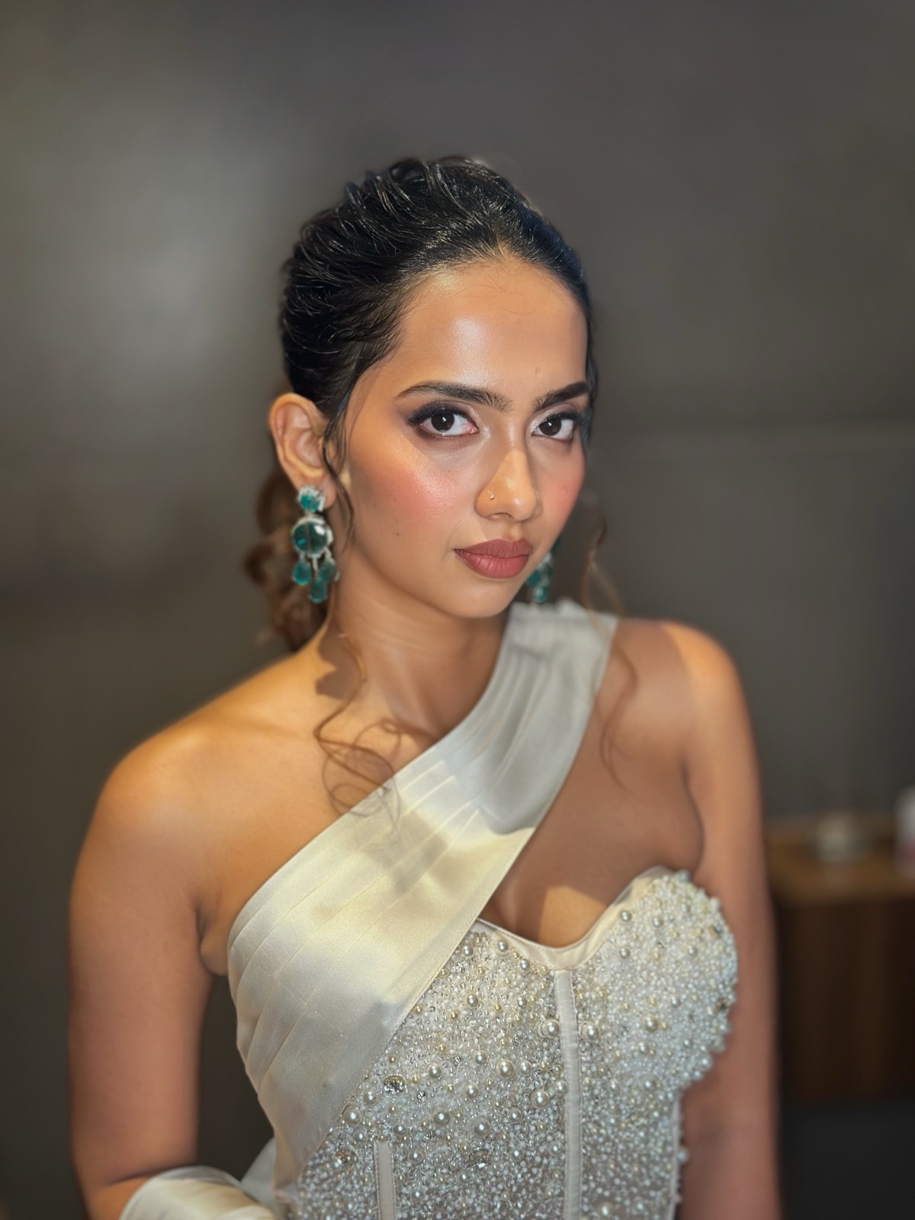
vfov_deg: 39.7
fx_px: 1692
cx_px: 458
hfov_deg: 30.3
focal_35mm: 48
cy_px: 610
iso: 250
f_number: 1.78
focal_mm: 6.86
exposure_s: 1/50
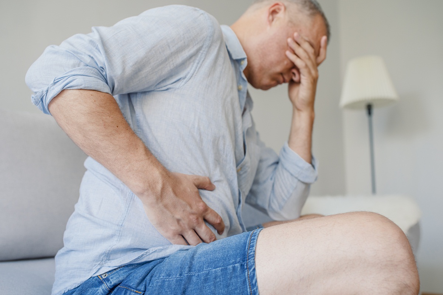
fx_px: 431
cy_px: 148
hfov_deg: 54.4
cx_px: 222
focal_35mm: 35
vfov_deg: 37.9
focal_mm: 35
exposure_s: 1/160
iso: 320
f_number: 3.2
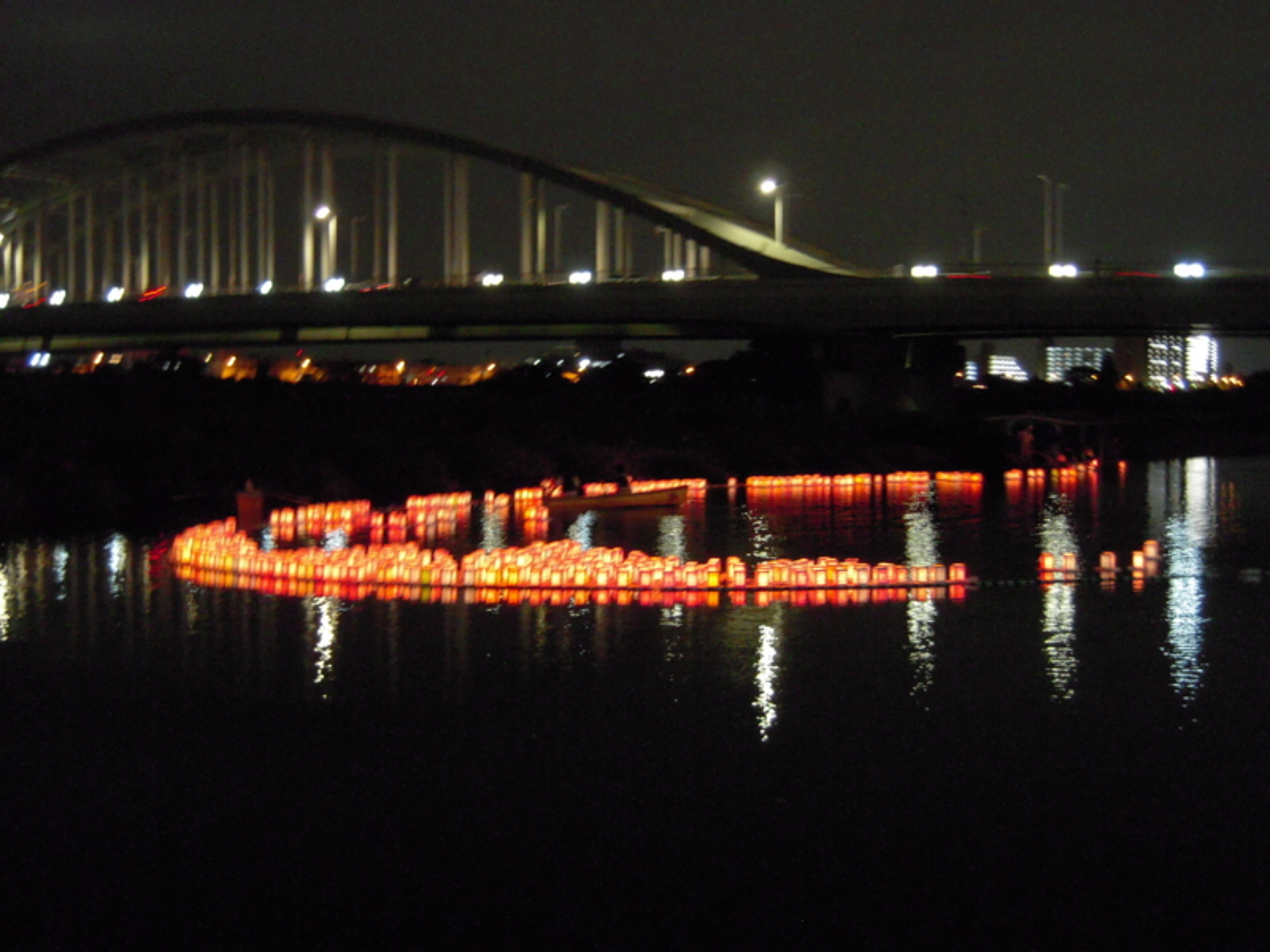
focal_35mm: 45
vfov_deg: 32.2
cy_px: 476
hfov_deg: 42.1
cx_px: 635
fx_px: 1651
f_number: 3.3
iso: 800
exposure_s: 1/3
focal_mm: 8.1
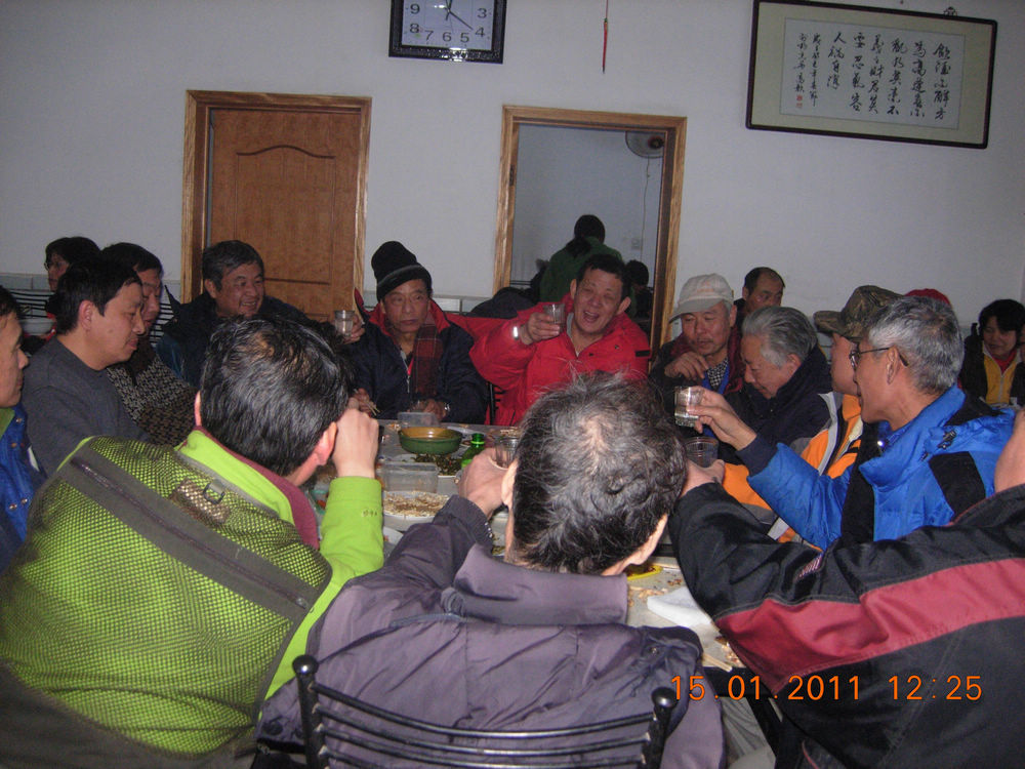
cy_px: 384
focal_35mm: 36
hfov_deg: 51.4
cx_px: 512
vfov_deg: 39.7
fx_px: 1066
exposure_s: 1/181
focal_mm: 7.5
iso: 200
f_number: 2.7
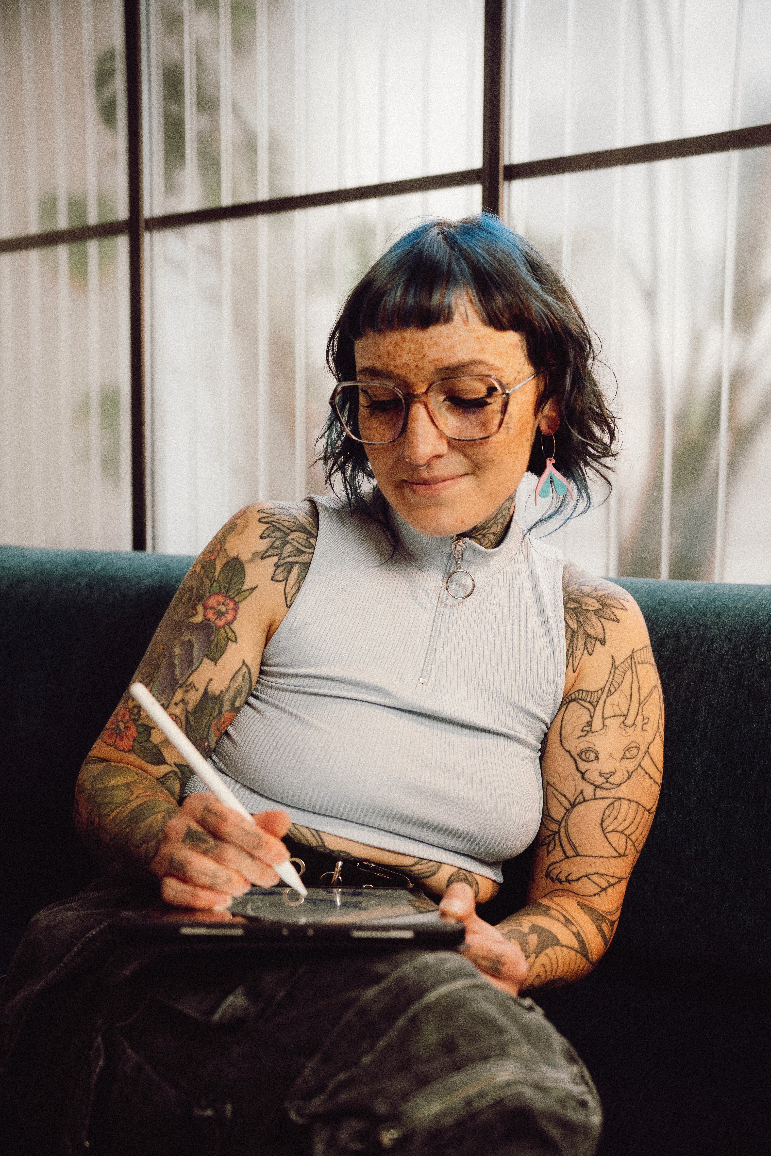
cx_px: 386
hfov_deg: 36.1
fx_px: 1182
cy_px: 578
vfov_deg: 52.1
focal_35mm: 37
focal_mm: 36.8
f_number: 3.5
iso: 1600
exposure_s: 1/160
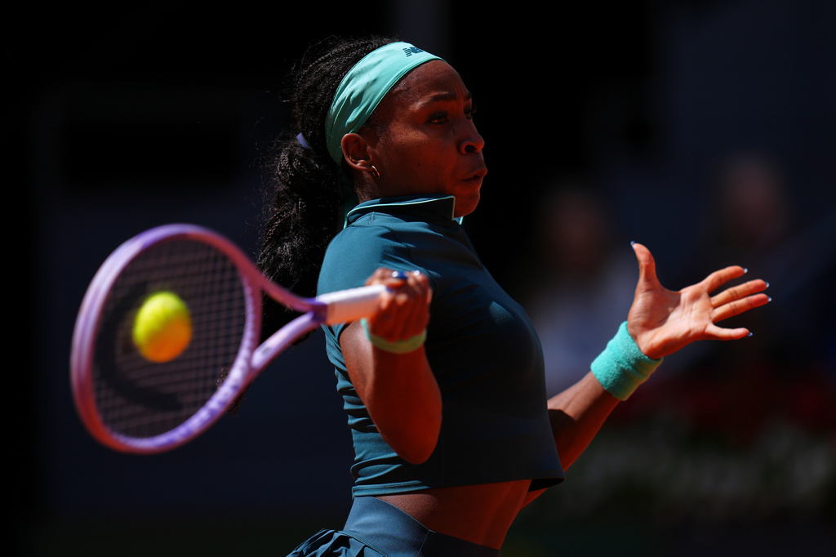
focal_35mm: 400
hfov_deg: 5.2
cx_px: 418
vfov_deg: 3.4
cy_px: 278
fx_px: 9285
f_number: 2.8
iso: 125
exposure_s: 1/3200
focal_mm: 400
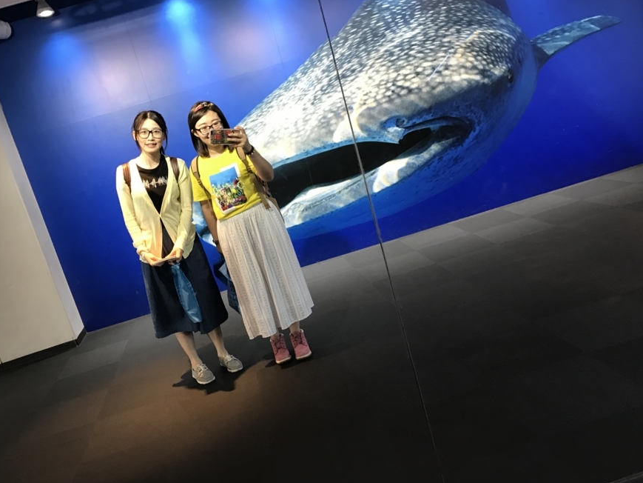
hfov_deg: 55.1
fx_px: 613
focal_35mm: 33
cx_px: 277
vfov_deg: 42.9
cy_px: 259
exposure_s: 1/15
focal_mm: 3.99
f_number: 1.8
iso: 40
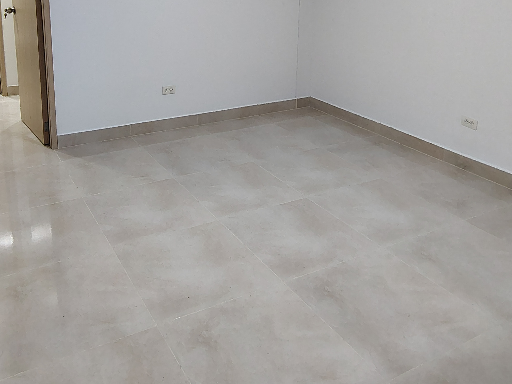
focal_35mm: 34
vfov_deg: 39.7
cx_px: 199
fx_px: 503
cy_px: 64
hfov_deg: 53.5
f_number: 2.2
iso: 363
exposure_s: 1/24
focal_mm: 2.13
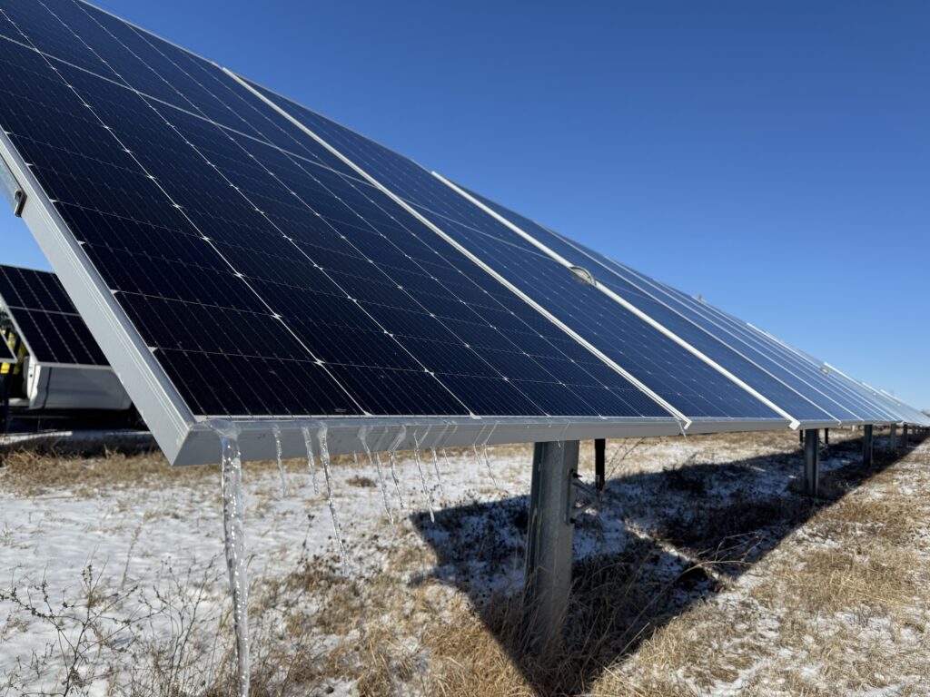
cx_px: 465
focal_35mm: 24
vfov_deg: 56.8
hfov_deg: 71.6
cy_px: 348
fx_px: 645
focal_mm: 6.76
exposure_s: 1/7092
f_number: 1.78
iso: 80
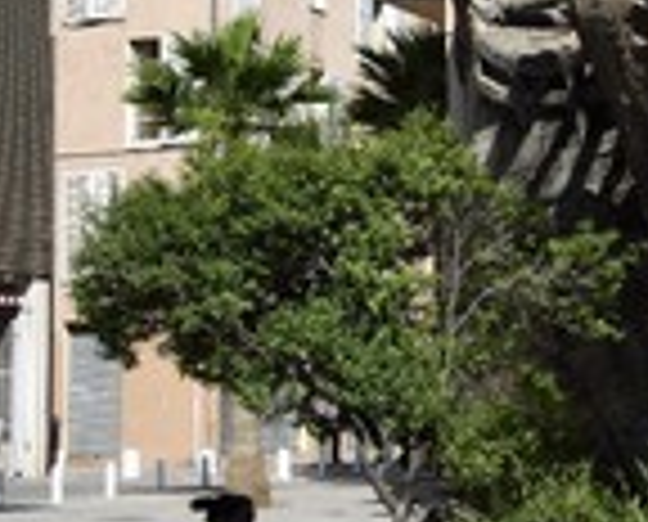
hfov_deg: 14.0
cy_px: 184
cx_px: 873
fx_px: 2519
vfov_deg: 11.8
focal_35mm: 131
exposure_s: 1/250
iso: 200
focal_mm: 48
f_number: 13
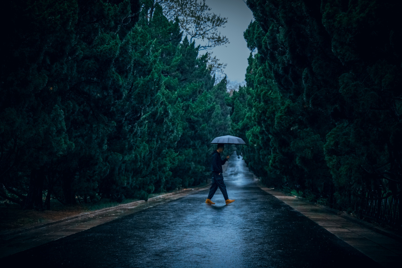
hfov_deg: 29.9
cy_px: 134
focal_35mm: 68
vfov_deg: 20.2
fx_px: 754
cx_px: 201
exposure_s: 1/500
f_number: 2.8
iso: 6400
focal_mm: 45
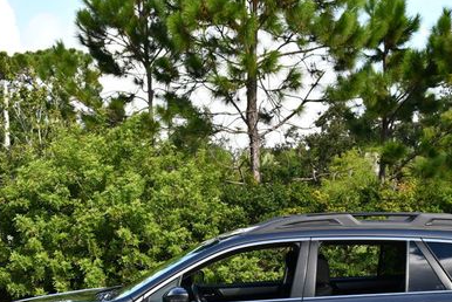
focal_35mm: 83
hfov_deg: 24.4
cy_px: 248
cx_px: 273
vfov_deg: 16.3
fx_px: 1043
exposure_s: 1/250
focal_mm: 25
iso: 200
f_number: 7.1
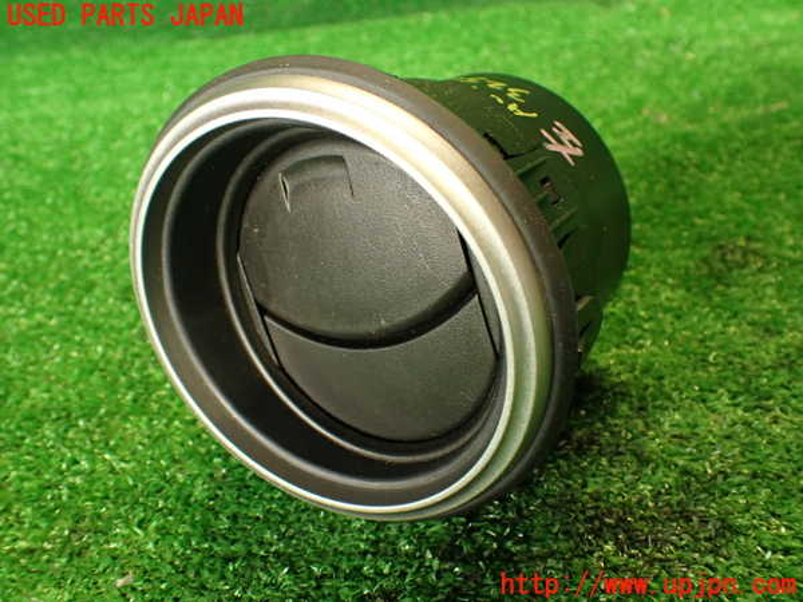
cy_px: 301
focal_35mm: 32
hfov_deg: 56.8
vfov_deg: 44.2
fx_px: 742
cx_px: 402
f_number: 2.4
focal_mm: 5.79
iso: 320
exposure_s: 1/30
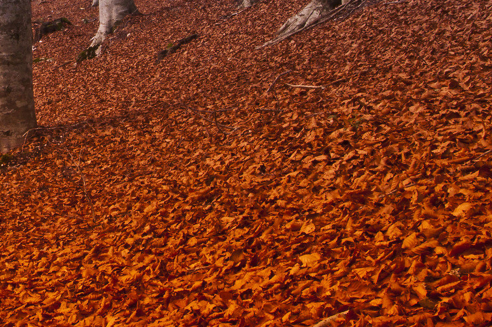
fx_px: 1146
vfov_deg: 15.8
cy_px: -15
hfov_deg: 22.7
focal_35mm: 84
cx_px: -57
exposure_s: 1/2
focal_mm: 22
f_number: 22
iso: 100
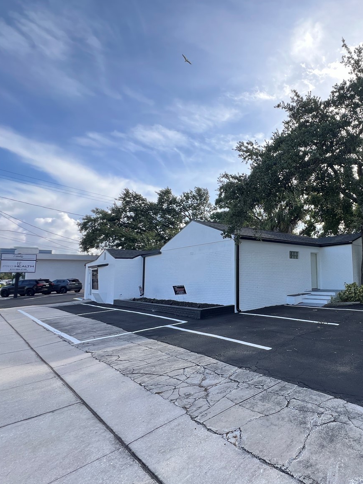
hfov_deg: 65.1
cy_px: 244
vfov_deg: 87.8
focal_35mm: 18
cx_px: 291
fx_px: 252
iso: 32
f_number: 1.8
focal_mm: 1.57
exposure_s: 1/392
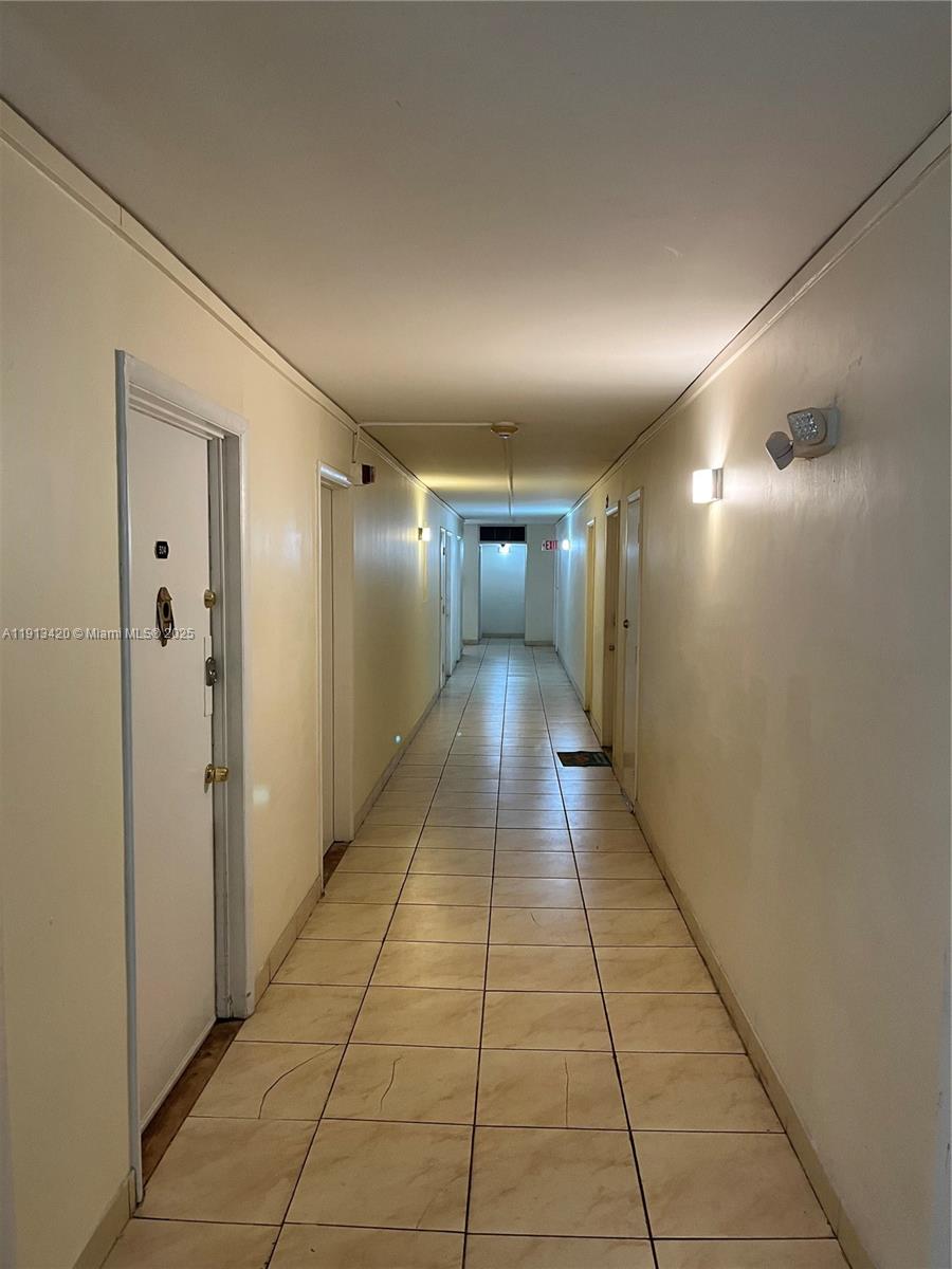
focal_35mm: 26
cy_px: 634
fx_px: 953
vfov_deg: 67.3
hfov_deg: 53.1
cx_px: 476
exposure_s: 1/60
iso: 320
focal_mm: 5.1
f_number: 1.6
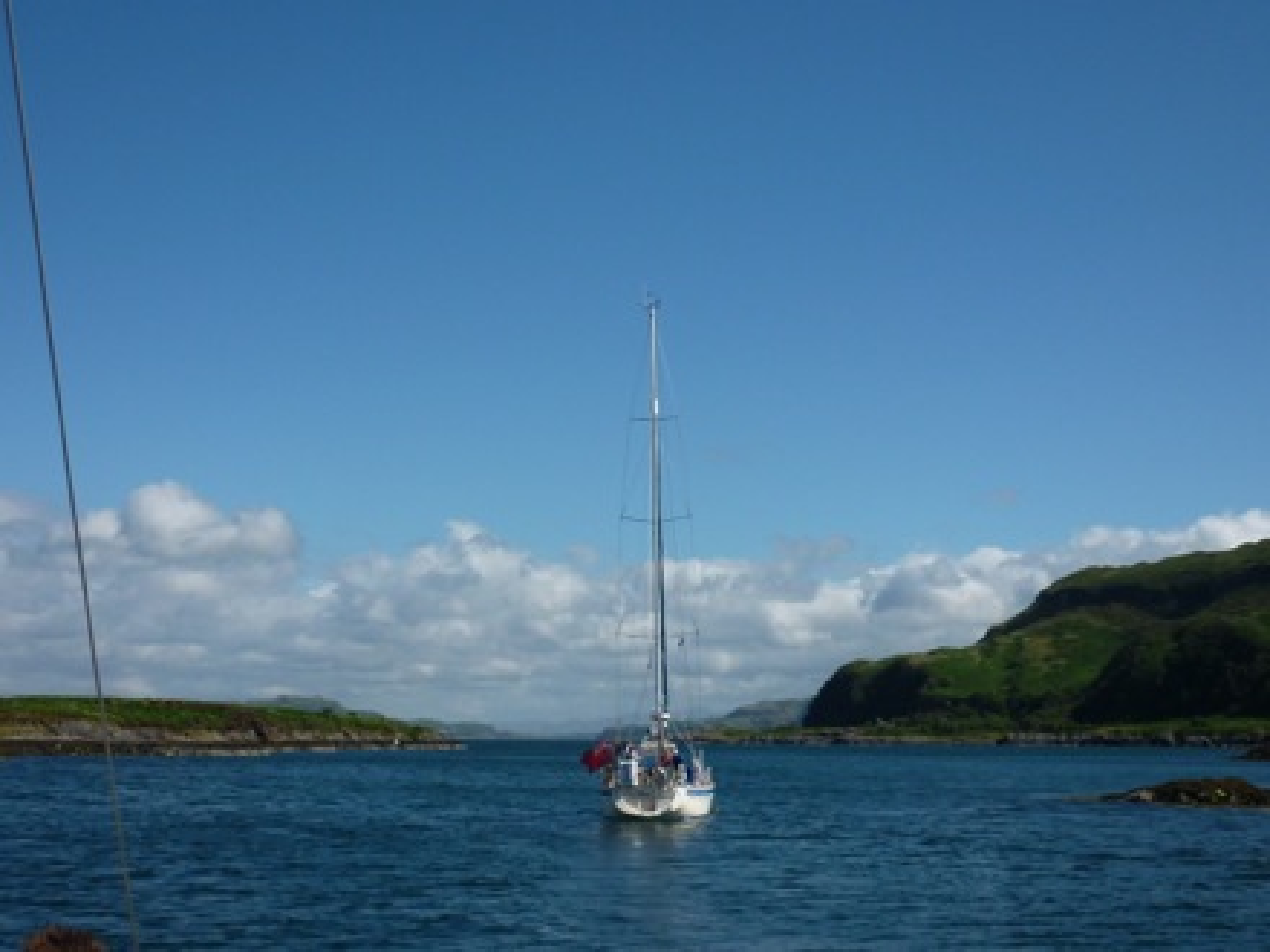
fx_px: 1614
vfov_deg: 32.9
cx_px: 635
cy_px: 476
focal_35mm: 44
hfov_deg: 42.9
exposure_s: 1/320
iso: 80
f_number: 8
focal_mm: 5.5
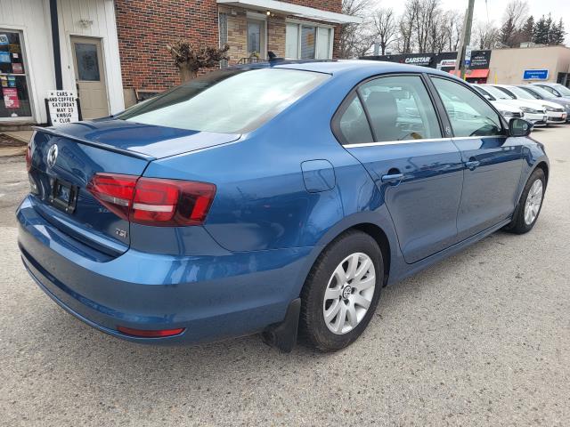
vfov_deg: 53.1
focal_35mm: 26
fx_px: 428
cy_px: 214
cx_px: 285
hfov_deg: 67.3
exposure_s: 1/1449
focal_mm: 5.4
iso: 40
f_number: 1.8
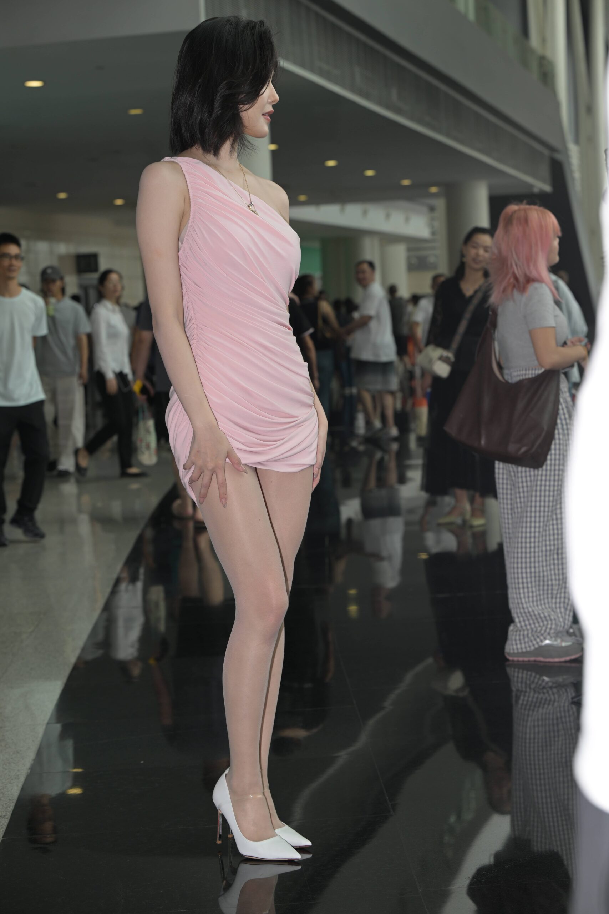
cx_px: 304
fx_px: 1776
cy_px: 457
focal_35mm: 70
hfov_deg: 19.5
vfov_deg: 28.8
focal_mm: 70
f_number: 5
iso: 160
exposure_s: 1/200
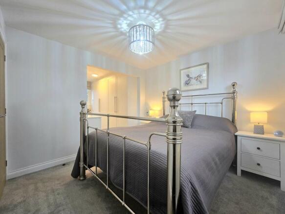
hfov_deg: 106.2
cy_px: 107
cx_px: 142
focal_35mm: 13
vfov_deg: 89.9
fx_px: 107
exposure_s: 1/50
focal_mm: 2.2
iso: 125
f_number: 2.2
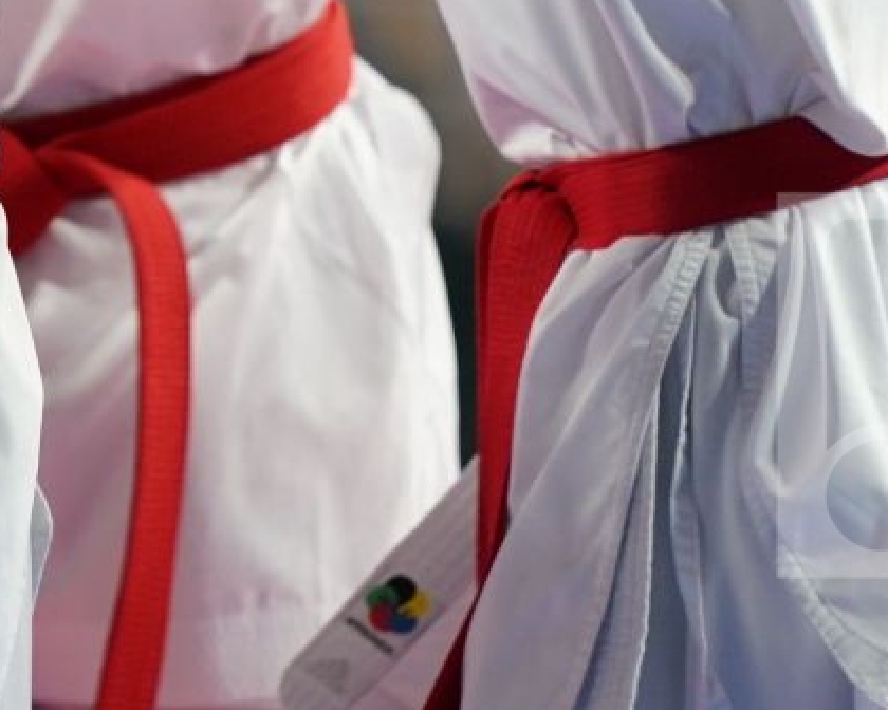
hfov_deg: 1.2
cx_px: -459
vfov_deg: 1.0
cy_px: -366
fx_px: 42287
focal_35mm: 1609
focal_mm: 400
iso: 1250
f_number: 2.8
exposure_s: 1/400
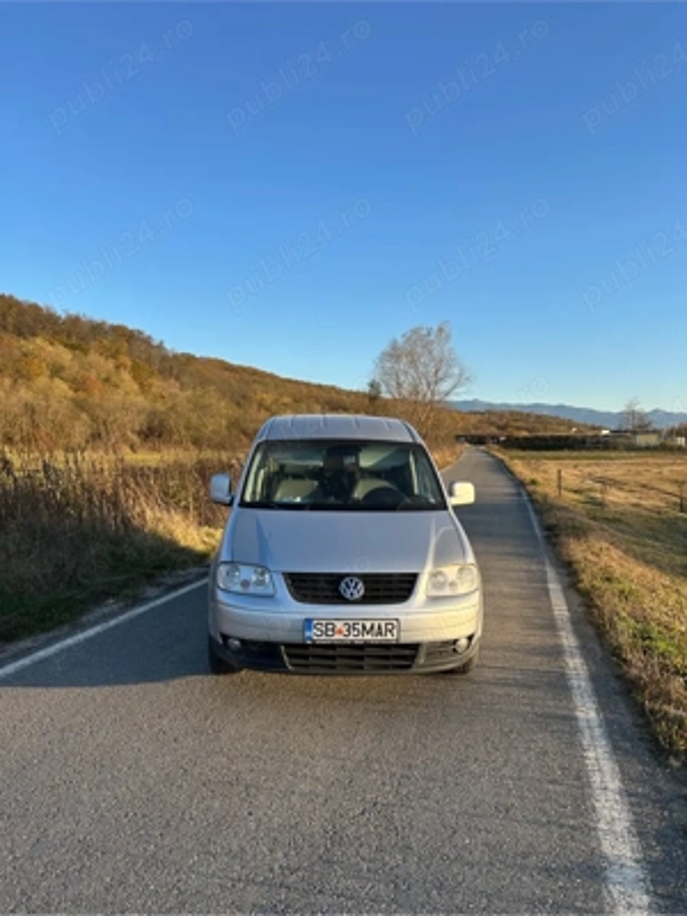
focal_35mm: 26
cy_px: 458
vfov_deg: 67.3
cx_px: 344
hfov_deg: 53.1
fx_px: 688
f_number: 1.5
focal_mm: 5.7
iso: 50
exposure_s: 1/1808
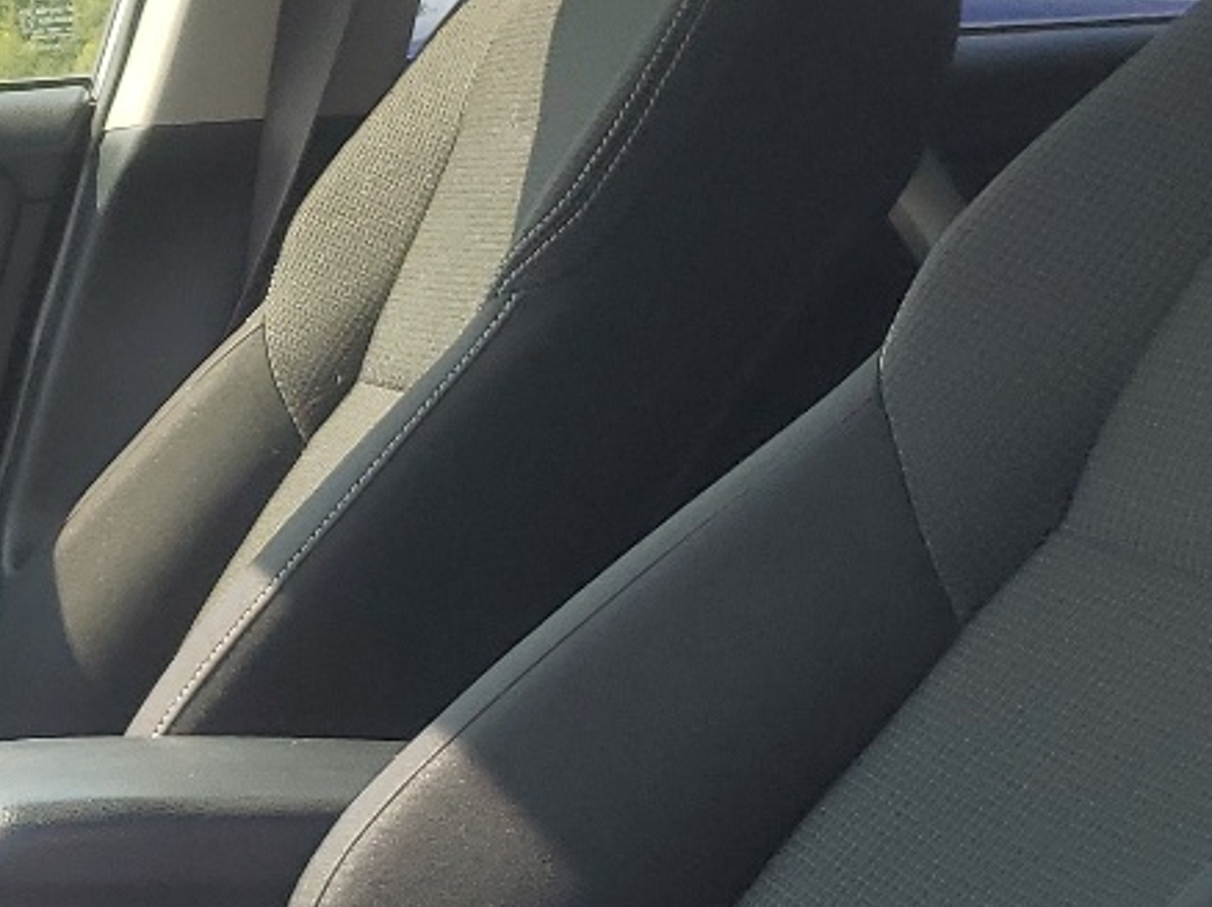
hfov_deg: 18.5
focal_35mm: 95
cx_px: -559
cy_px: 769
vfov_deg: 15.4
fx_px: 3324
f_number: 1.5
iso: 50
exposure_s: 1/909
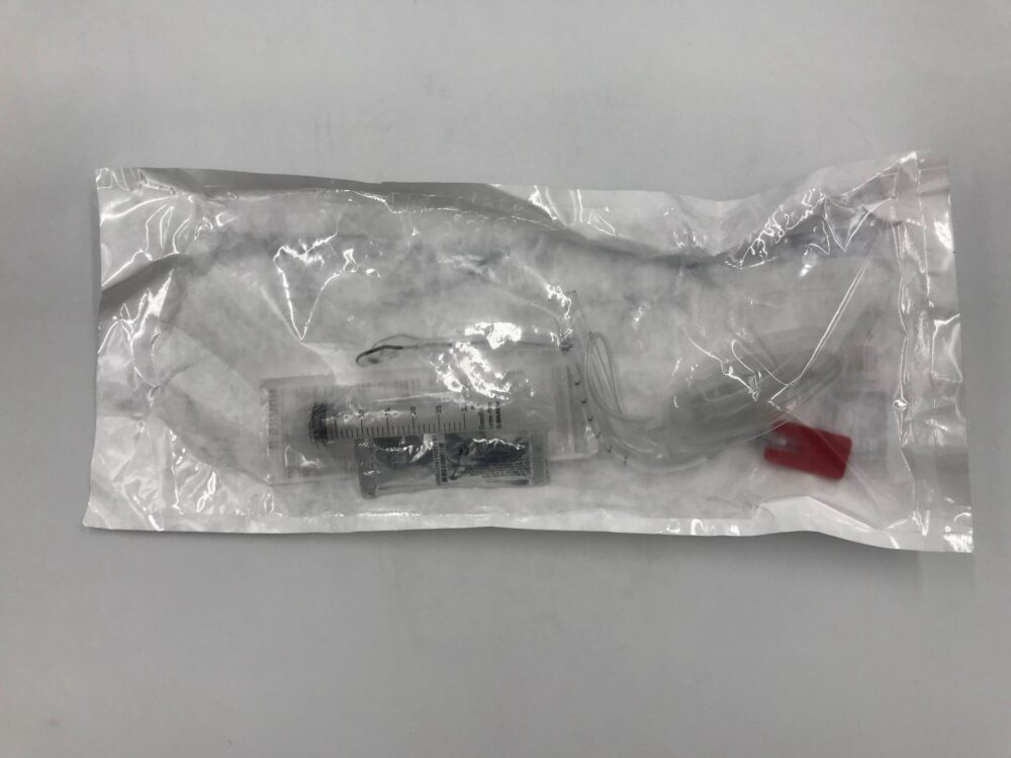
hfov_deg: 63.4
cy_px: 379
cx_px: 506
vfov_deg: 49.7
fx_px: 818
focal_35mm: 28
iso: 20
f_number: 1.8
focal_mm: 3.99
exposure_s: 1/234
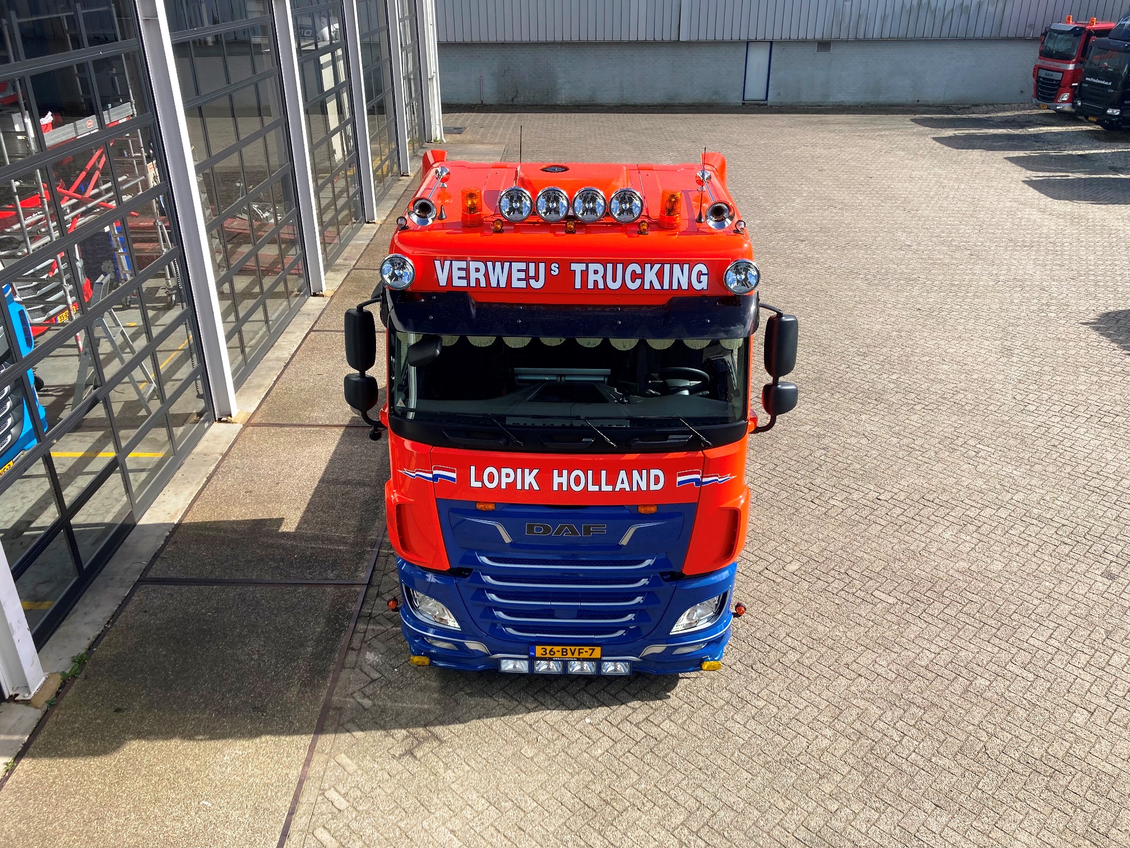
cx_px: 565
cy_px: 424
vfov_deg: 49.7
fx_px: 914
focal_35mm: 28
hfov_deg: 63.4
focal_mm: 3.99
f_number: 1.8
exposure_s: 1/1066
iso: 20
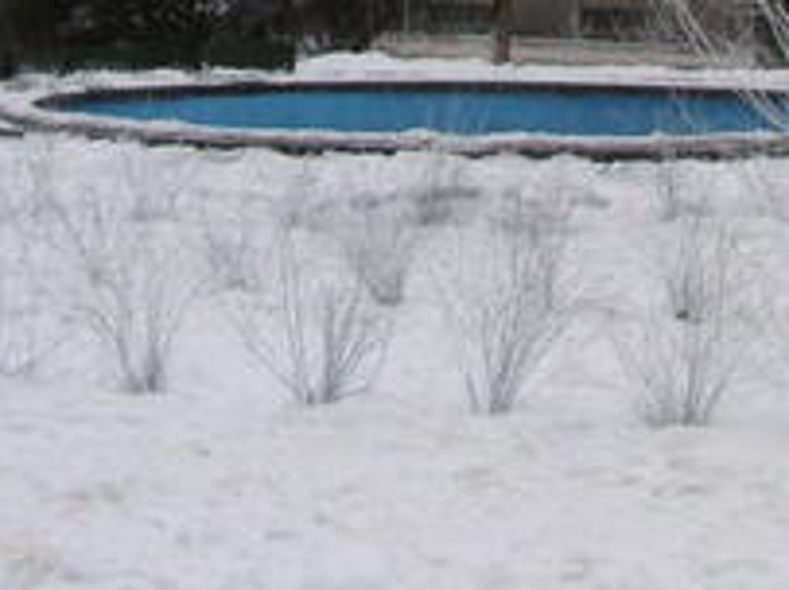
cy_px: -357
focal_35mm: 146
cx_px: 459
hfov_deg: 13.5
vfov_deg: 9.8
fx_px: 3326
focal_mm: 6.1
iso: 100
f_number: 2.8
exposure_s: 1/30
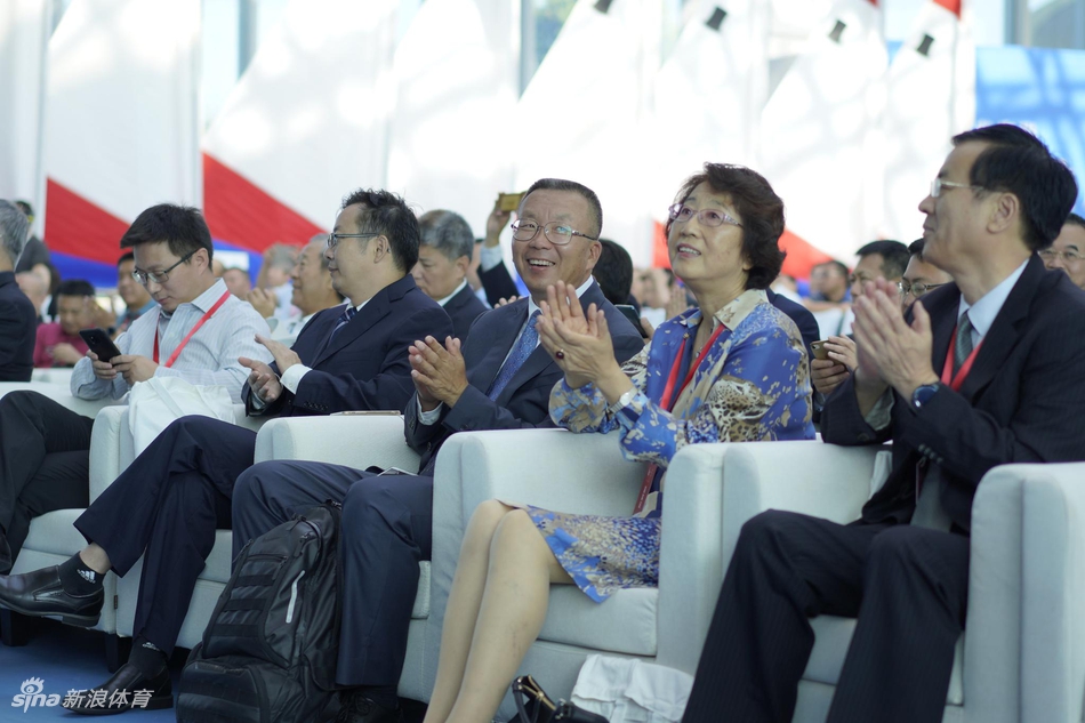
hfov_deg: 24.8
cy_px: 362
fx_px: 2471
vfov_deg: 16.6
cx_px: 542
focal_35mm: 82
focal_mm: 55
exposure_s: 1/400
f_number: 2
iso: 100
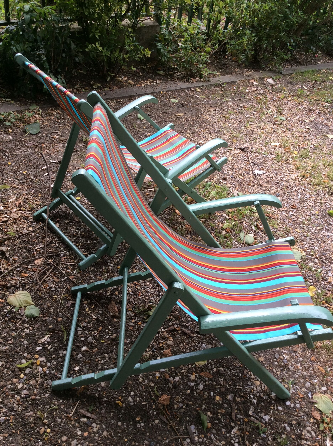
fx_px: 424
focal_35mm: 33
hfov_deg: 42.8
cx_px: 164
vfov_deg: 55.4
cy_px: 223
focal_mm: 3.3
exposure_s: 1/248
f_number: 2.4
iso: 32
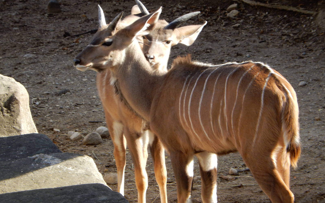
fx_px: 3604
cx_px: 163
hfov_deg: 5.2
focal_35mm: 407
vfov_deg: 3.2
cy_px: 102
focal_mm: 68.7
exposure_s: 1/80
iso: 125
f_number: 6.2
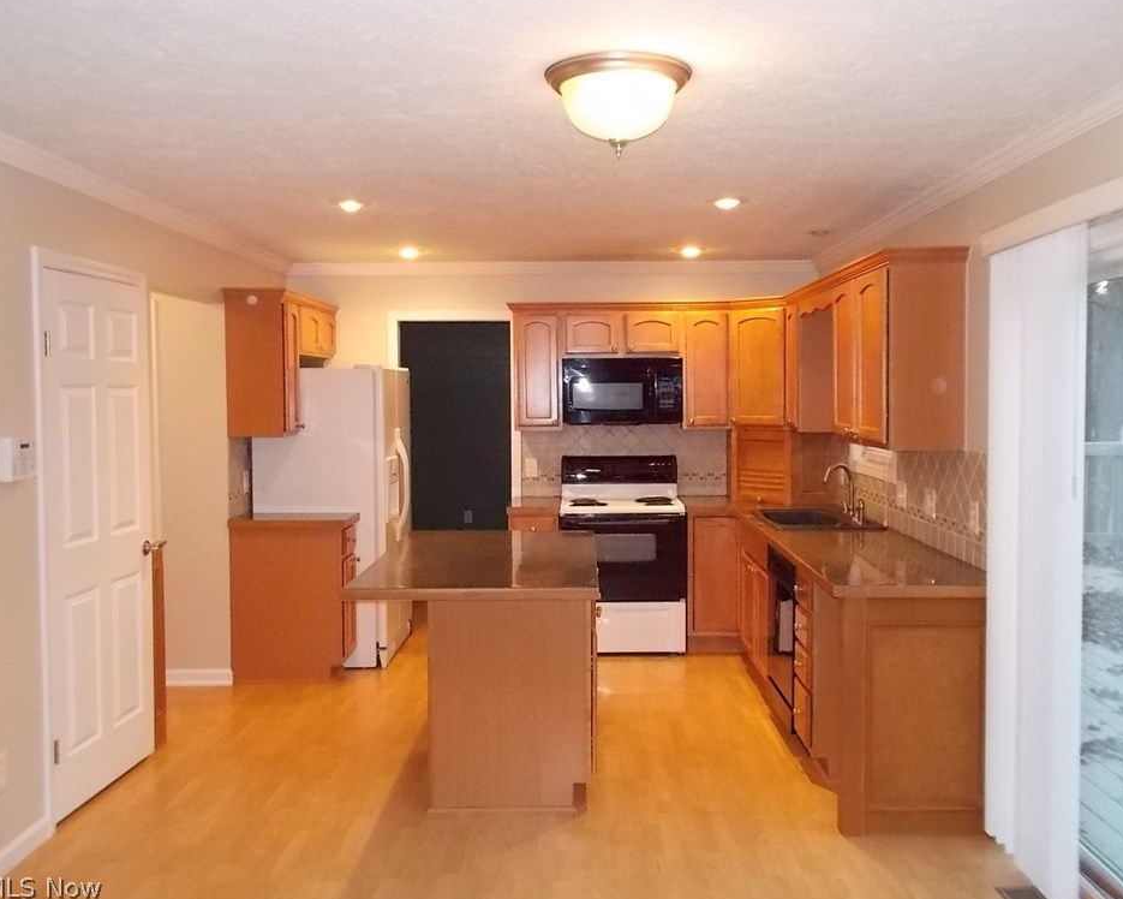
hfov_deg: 57.1
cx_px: 591
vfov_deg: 47.1
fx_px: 1030
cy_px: 446
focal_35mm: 31
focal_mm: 4.1
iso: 500
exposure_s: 1/25
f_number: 3.3
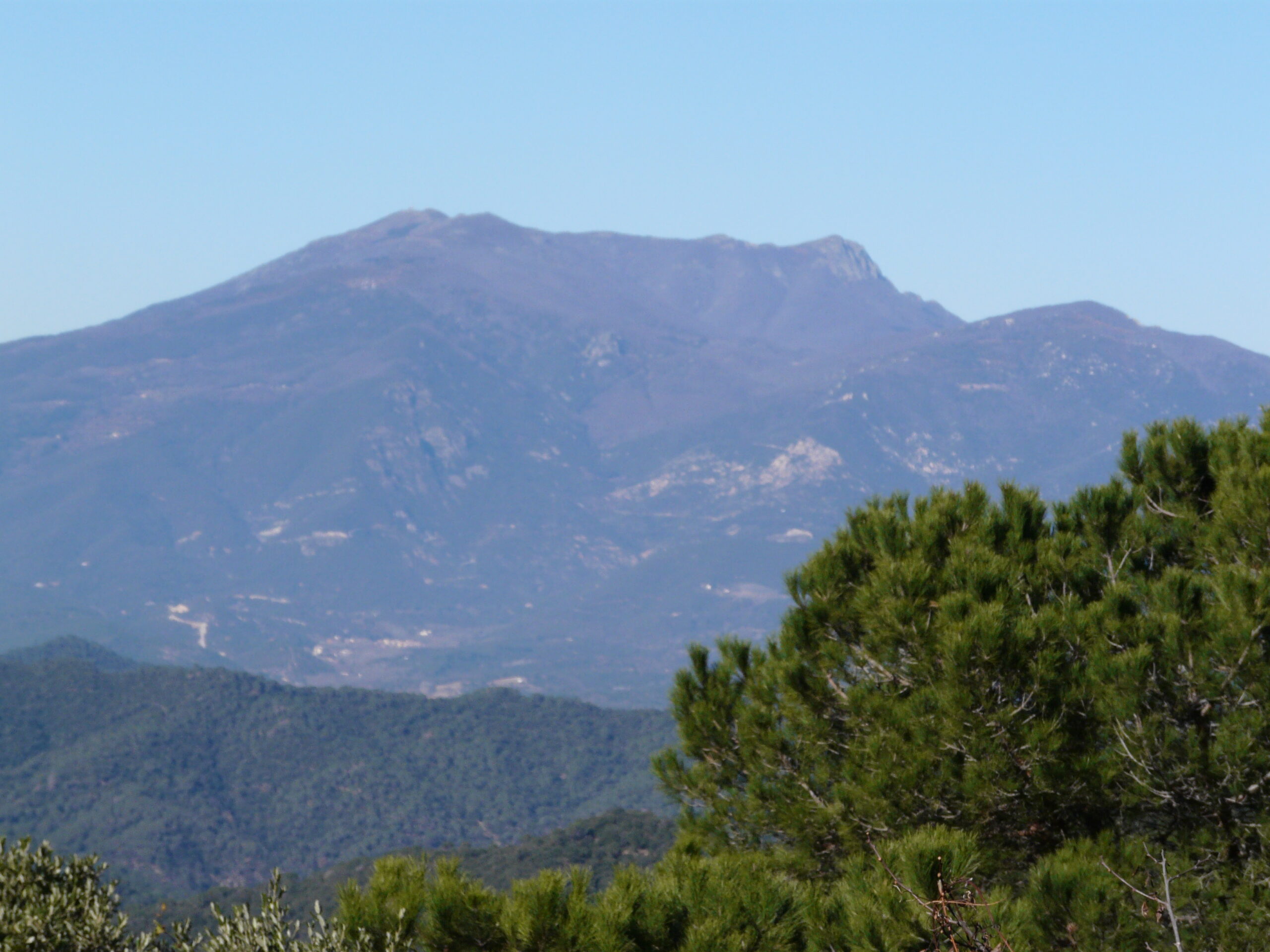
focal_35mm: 135
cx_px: 635
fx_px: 4953
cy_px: 476
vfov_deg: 11.0
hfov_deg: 14.6
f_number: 6.3
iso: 100
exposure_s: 1/500
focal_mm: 22.1
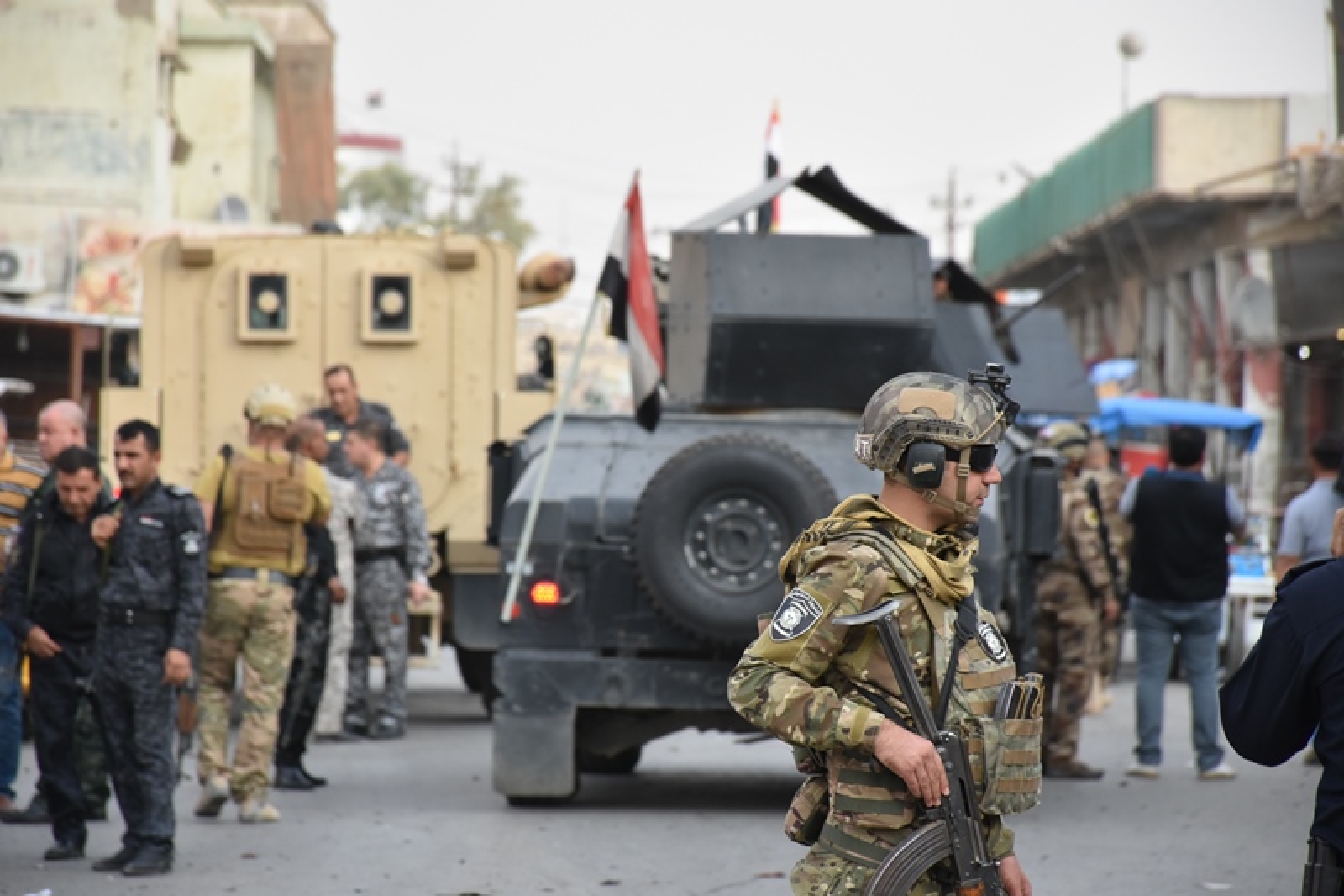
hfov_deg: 9.8
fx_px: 7838
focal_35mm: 210
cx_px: 672
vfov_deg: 6.5
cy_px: 448
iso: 800
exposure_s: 1/800
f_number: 7.1
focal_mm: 140
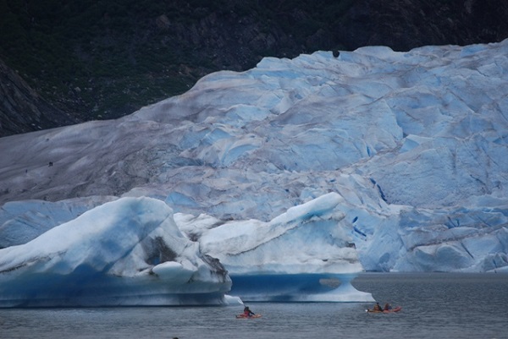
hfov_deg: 6.9
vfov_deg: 4.6
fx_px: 4236
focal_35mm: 300
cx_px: 254
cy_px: 170
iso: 280
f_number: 5.6
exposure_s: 1/500
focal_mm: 200
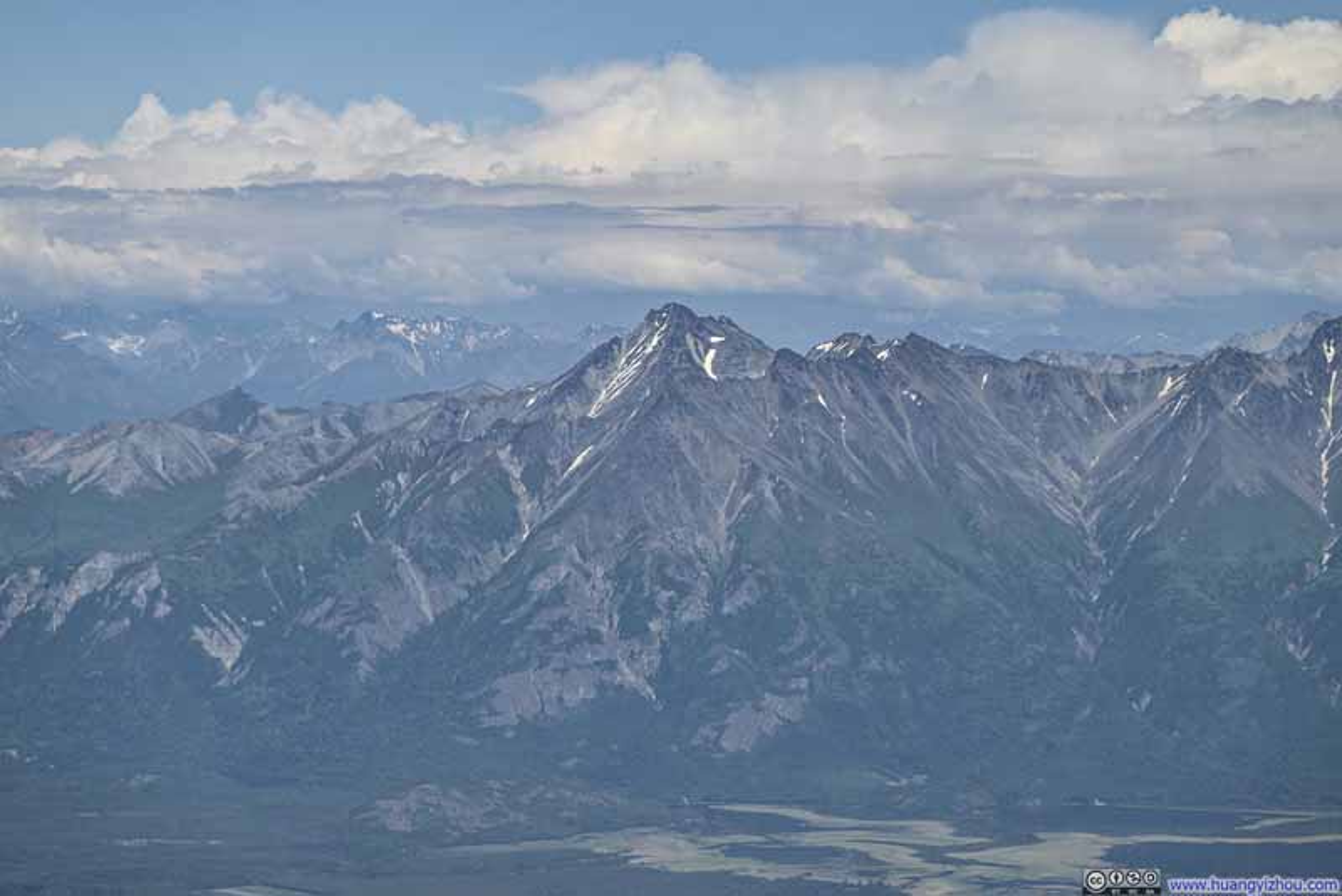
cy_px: 448
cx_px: 671
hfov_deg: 17.1
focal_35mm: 120
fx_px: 4475
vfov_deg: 11.4
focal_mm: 120
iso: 100
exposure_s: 1/1600
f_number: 6.3
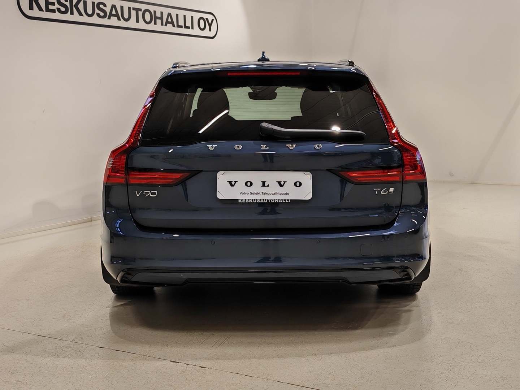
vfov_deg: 28.0
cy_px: 195
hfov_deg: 36.8
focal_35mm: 52
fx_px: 781
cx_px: 260
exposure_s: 1/100
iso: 100
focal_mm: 5.4
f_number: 1.6
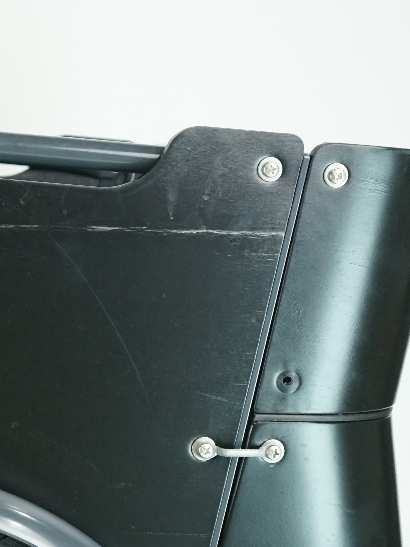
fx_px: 1642
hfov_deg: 13.3
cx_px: -233
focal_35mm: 104
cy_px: 363
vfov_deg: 18.8
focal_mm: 41
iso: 2500
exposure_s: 1/200
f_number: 5.6
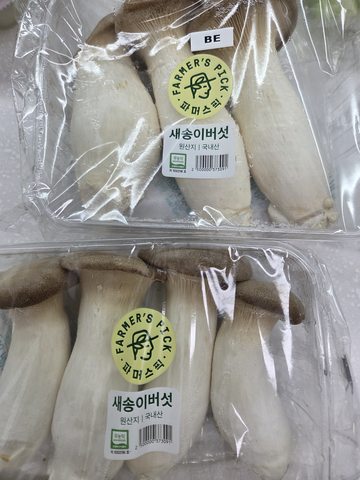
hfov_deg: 58.9
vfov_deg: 73.9
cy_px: 240
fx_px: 319
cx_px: 180
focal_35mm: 23
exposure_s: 1/120
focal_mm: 5.4
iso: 32
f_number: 1.8
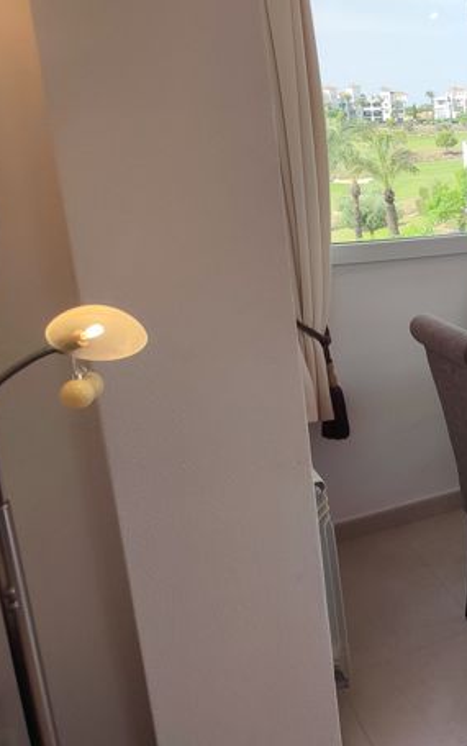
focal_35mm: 41
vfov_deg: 48.1
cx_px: 566
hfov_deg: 27.4
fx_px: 834
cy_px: 341
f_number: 1.9
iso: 50
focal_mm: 6.04
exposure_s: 1/317
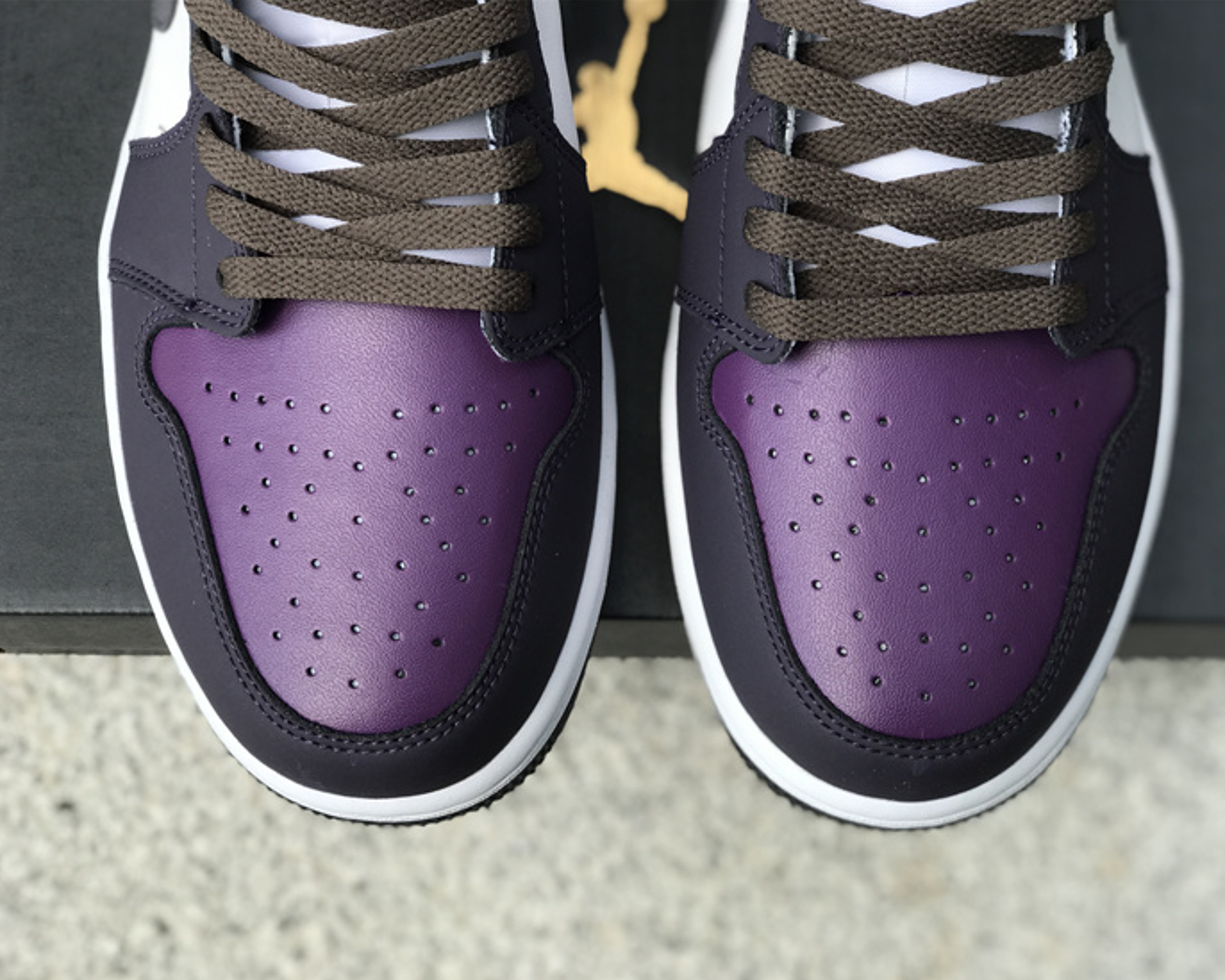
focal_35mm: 60
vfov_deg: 25.4
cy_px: 494
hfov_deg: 31.4
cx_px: 634
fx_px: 2176
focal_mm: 6.6
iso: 20
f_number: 2.8
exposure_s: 1/155
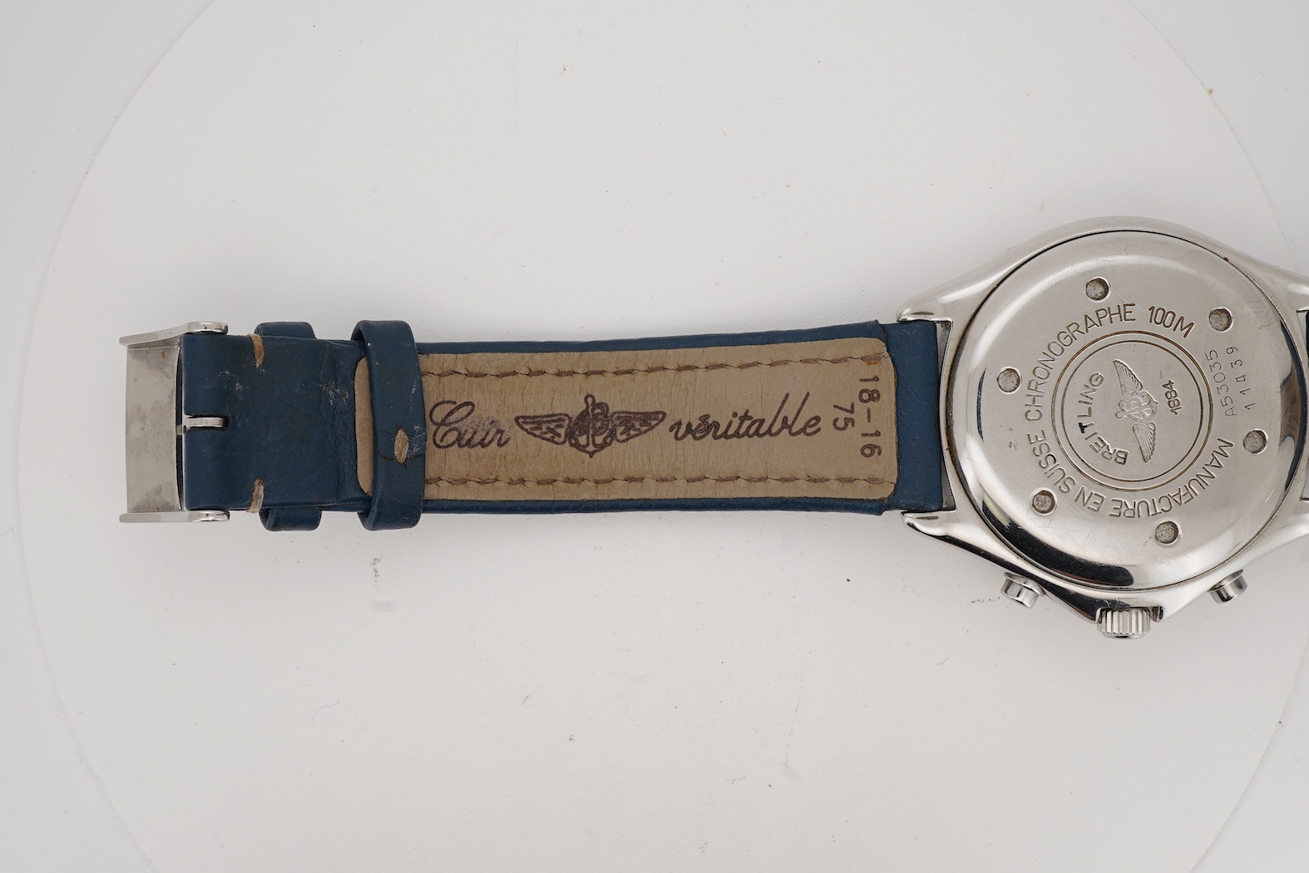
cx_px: 654
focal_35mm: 45
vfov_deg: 29.9
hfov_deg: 43.6
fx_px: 1636
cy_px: 436
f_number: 22
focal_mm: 30
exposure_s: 1/160
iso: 160
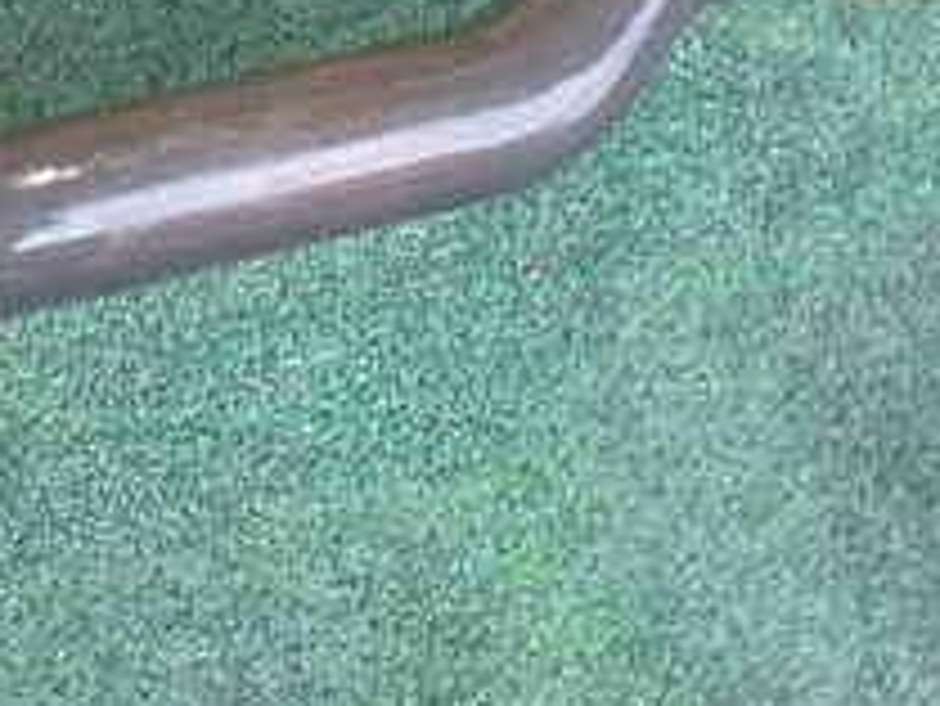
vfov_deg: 17.1
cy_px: 157
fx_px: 2337
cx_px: 4
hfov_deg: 21.9
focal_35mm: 86
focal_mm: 5.4
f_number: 2.3
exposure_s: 1/60
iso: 800
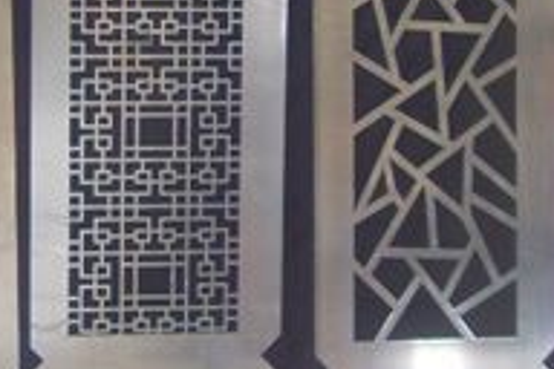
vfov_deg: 10.8
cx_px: -170
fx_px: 1954
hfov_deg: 15.4
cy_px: 150
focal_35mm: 127
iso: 160
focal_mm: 6.6
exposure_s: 1/45
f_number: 3.5
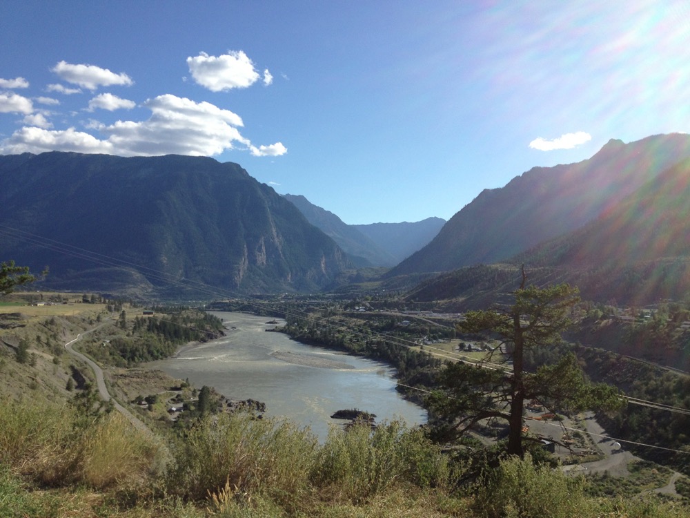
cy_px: 259
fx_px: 698
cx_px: 345
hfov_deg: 52.6
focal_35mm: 35
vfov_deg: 40.7
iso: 50
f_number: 2.4
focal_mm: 4.28
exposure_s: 1/1842
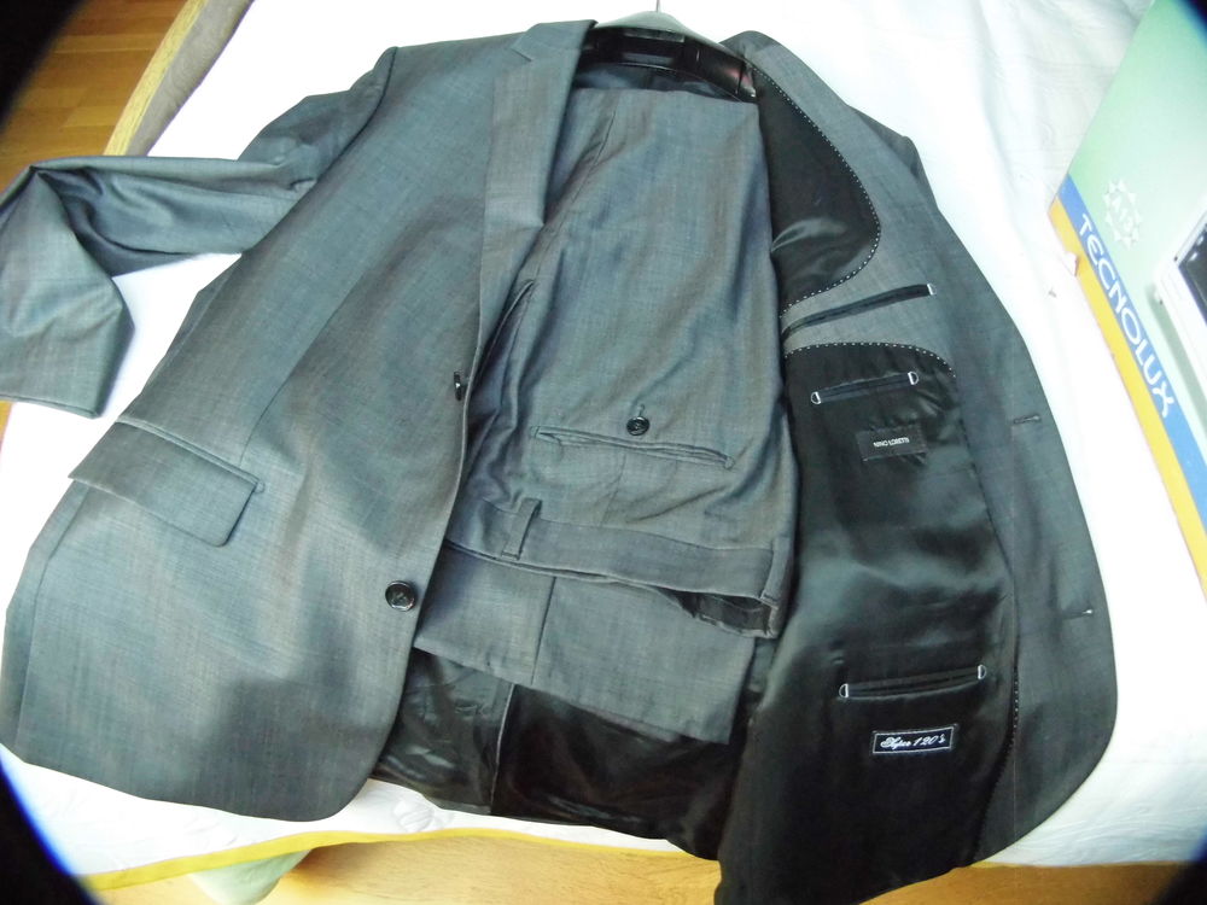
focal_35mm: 25
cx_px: 604
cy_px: 452
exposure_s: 1/80
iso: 800
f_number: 3.1
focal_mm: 4.5
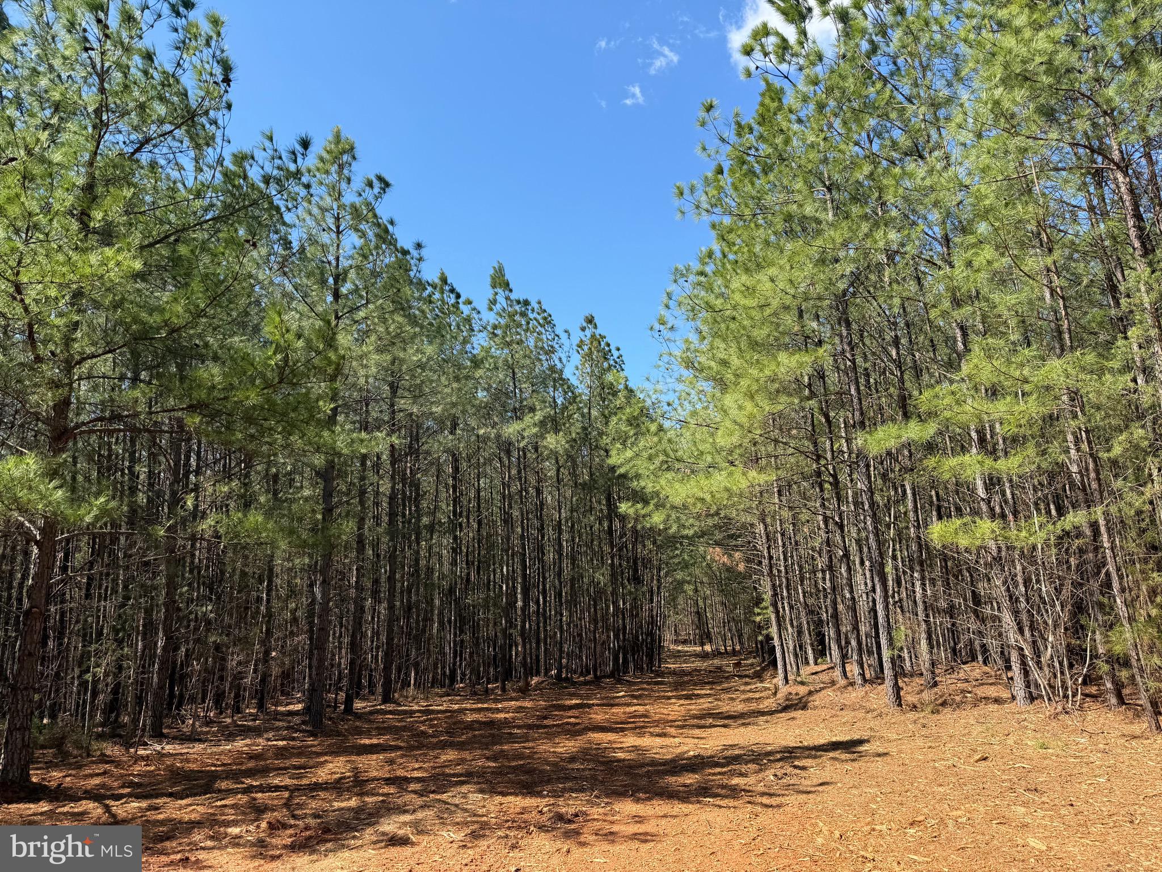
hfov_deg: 71.6
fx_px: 806
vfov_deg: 56.8
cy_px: 436
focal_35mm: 24
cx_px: 581
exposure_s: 1/1653
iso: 80
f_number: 1.78
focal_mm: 6.76
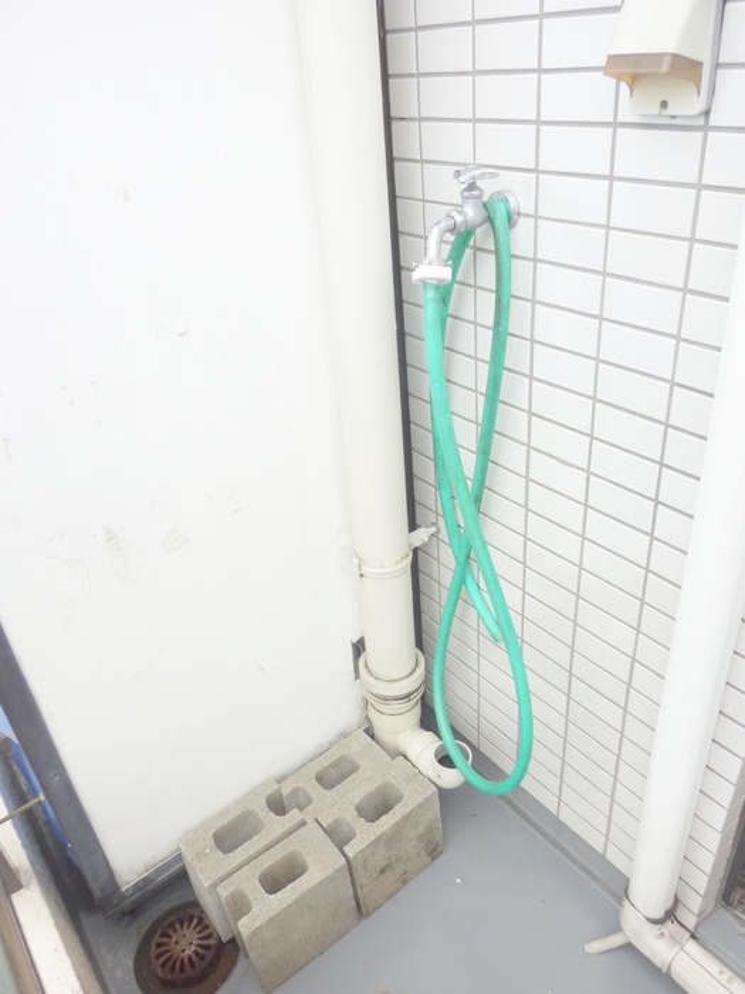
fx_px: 717
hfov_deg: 54.9
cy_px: 497
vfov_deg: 69.4
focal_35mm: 25
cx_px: 372
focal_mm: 4.5
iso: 80
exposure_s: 1/40
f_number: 3.3
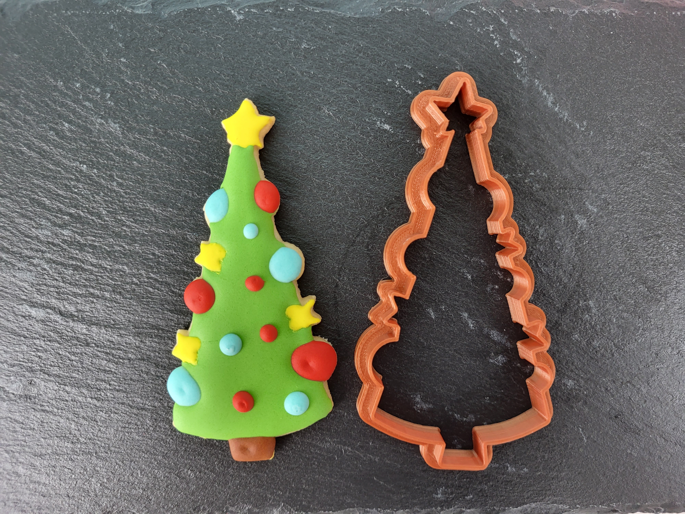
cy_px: 257
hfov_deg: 67.3
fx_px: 515
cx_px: 342
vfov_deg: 53.1
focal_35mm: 26
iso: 160
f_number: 1.8
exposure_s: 1/50
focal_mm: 5.4
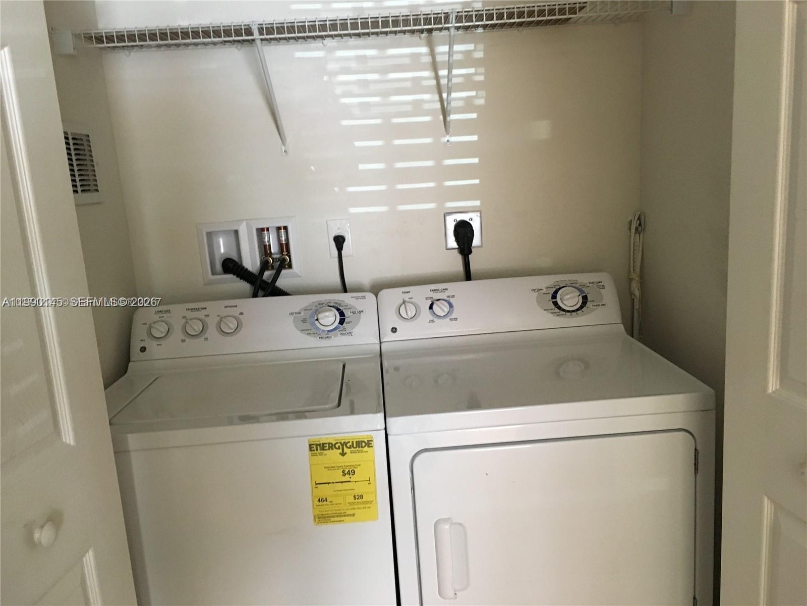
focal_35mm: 29
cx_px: 404
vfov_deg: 48.2
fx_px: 676
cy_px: 303
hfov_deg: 61.7
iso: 200
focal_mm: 4.15
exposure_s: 1/17
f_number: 2.2
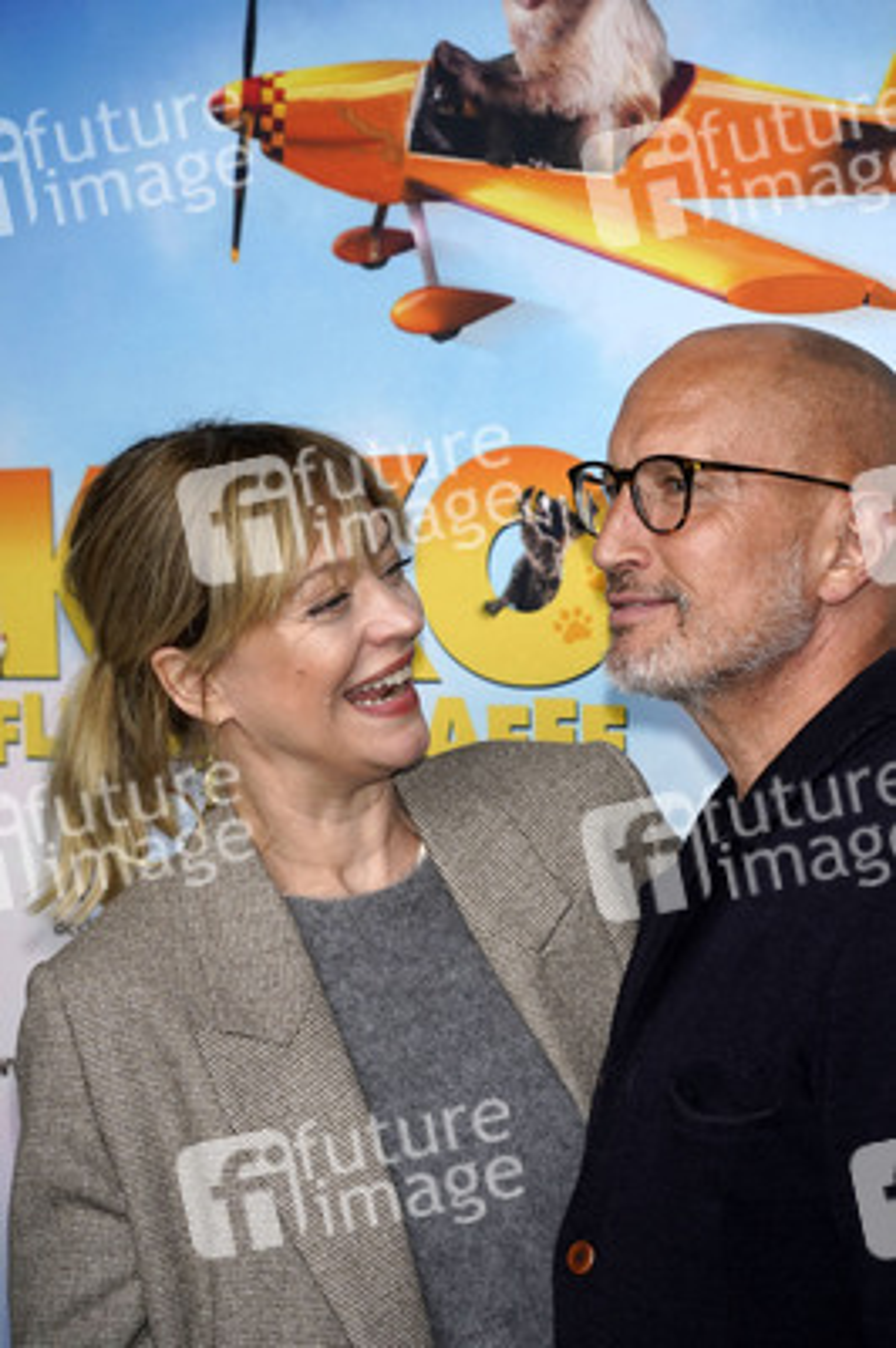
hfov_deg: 17.0
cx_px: 448
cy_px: 674
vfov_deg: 25.4
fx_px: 2992
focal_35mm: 80
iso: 640
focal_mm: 80
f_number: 5.6
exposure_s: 1/200
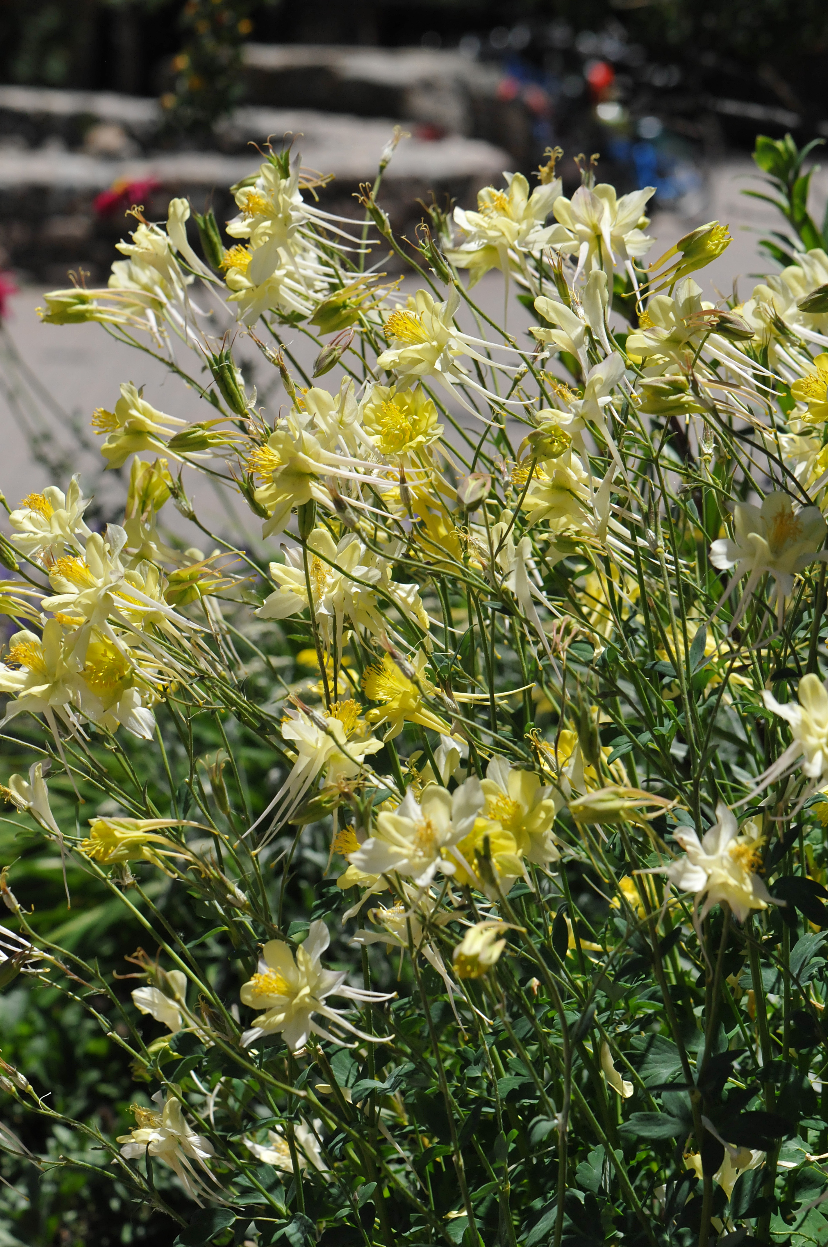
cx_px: 414
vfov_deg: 16.1
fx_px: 4410
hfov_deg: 10.7
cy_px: 624
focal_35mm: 128
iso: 800
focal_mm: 85
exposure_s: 1/2000
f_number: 9
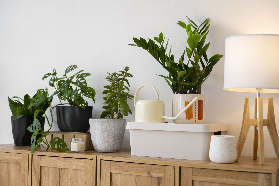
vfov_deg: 25.5
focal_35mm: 53
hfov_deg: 37.5
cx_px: 140
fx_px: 410
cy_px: 93
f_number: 2.8
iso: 500
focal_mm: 53
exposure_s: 1/400
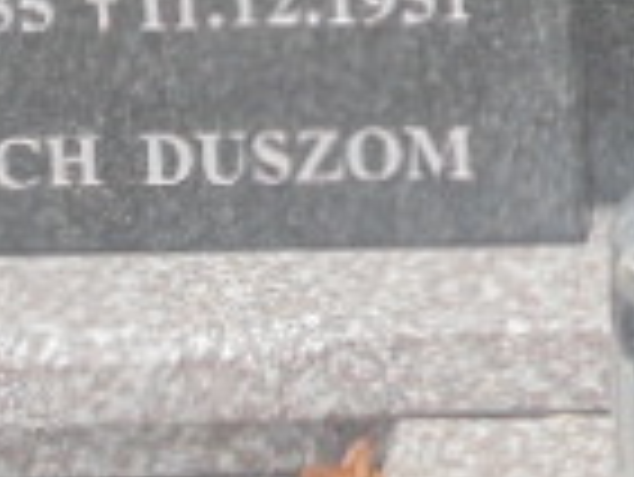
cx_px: 890
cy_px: -594
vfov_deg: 6.4
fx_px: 4069
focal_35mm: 222
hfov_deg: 8.7
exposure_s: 1/30
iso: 200
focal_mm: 8.9
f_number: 4.8
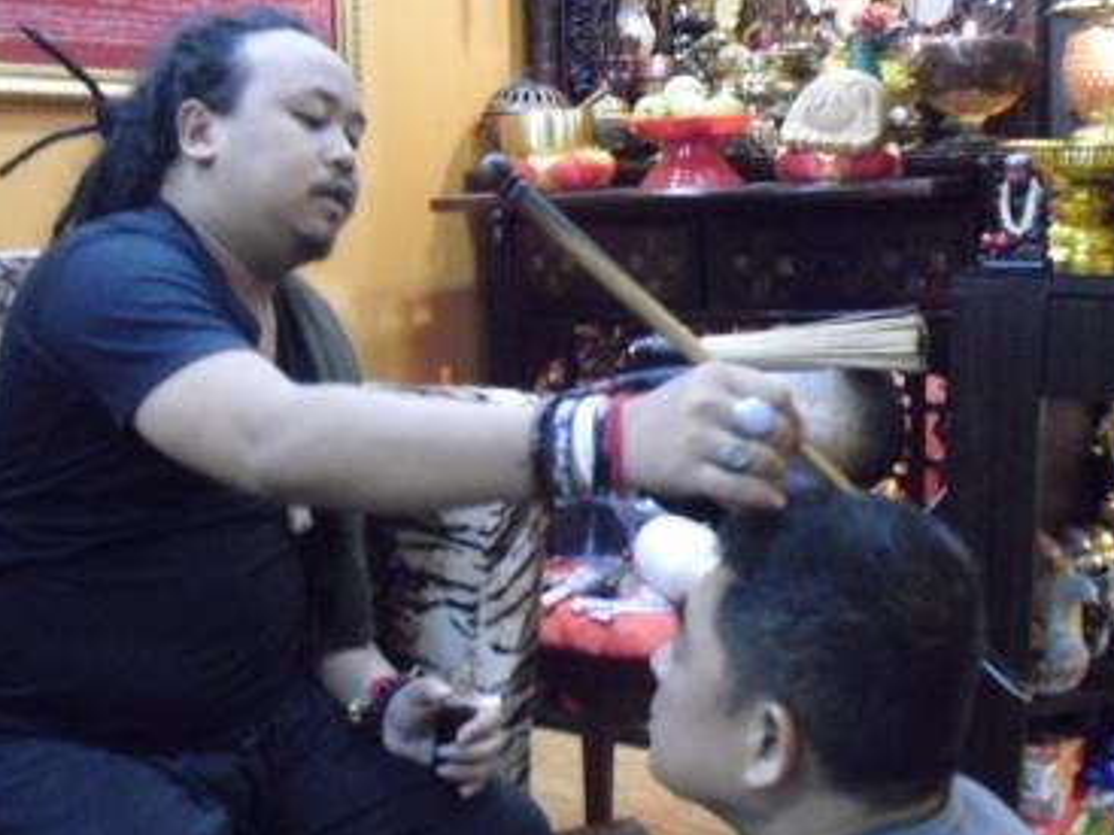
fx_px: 1416
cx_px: 522
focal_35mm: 44
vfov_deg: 32.9
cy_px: 431
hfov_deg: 42.9
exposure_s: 1/15
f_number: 3.1
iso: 800
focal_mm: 6.3
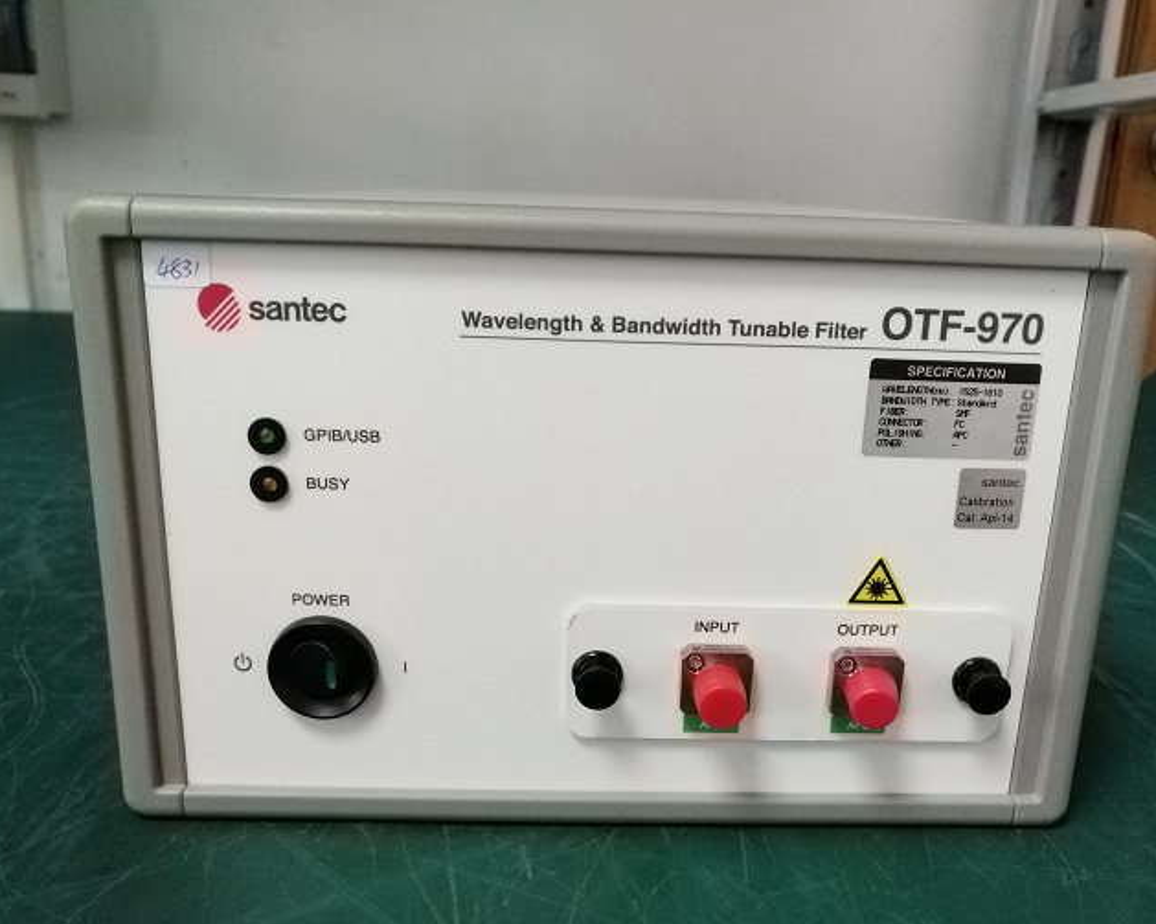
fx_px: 855
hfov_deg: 68.0
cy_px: 480
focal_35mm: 25
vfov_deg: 56.8
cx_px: 625
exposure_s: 1/20
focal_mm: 4.04
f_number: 2
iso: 500
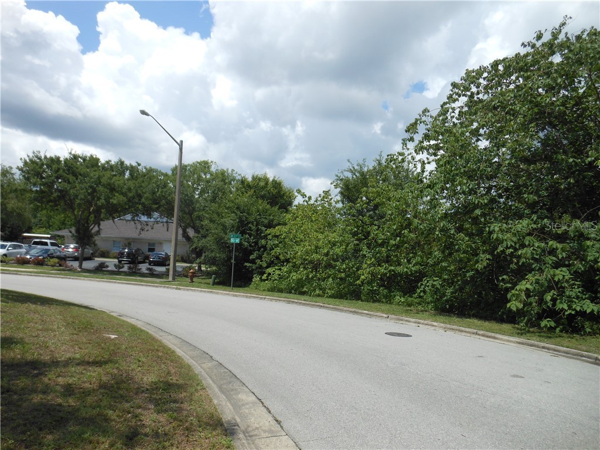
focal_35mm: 25
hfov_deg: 69.4
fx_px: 433
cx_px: 300
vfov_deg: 54.9
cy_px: 225
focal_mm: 4.5
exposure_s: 1/1250
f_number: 3.2
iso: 80
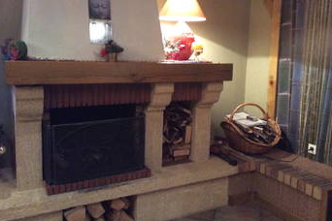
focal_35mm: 35
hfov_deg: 54.4
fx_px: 323
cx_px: 171
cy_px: 92
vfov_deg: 37.7
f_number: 2.4
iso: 400
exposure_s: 1/17
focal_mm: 3.3
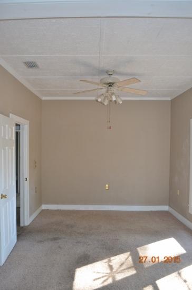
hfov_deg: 47.7
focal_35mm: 27
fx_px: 217
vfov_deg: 67.5
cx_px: 96
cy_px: 145
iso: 400
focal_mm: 18
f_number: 3.5
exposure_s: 1/60
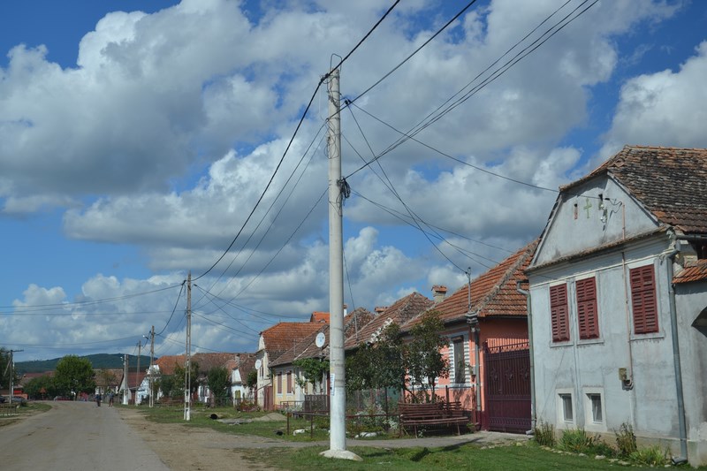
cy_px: 236
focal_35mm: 48
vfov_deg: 28.1
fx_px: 942
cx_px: 354
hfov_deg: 41.1
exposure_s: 1/200
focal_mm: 32
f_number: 7.1
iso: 100
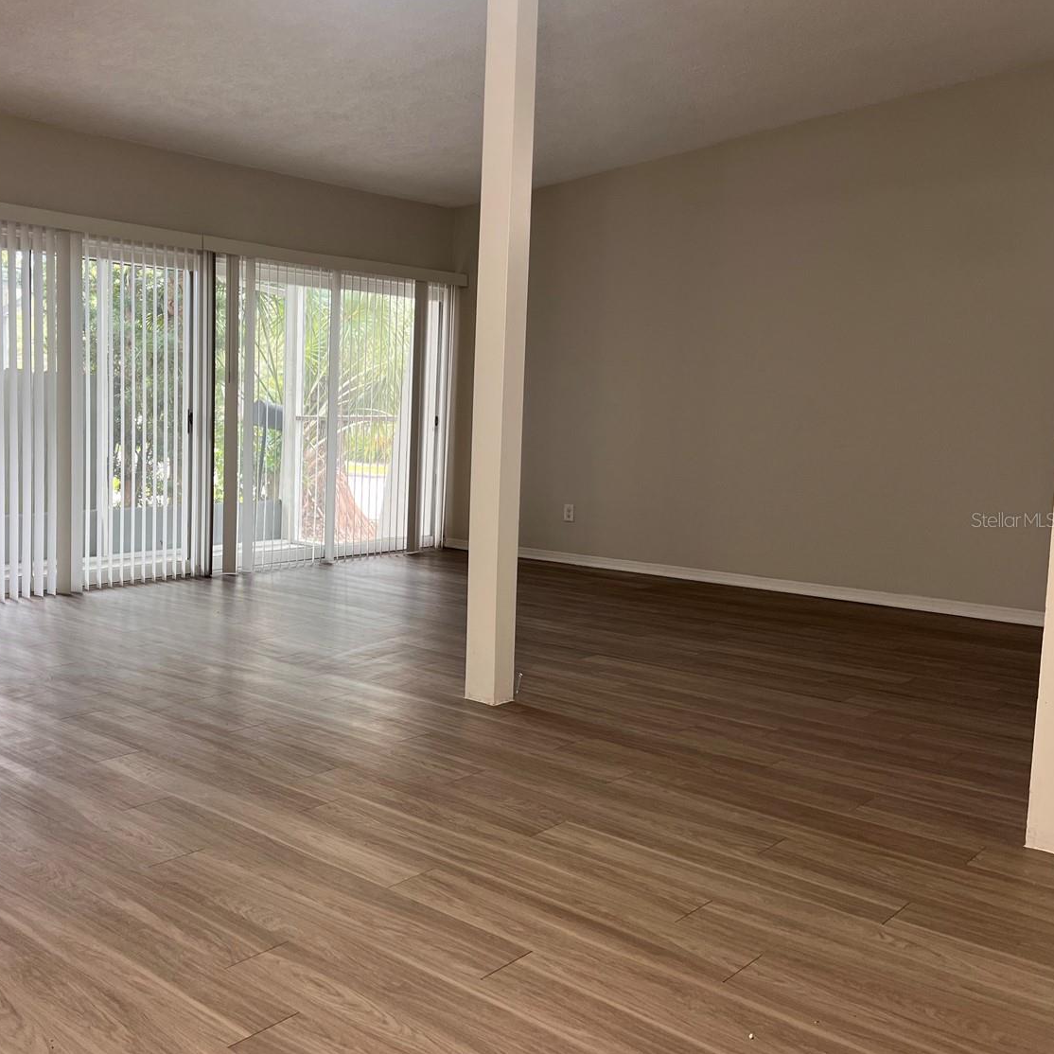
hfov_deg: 48.4
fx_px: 1137
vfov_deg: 49.7
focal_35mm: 33
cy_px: 519
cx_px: 304
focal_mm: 5.7
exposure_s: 1/120
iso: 100
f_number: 1.5
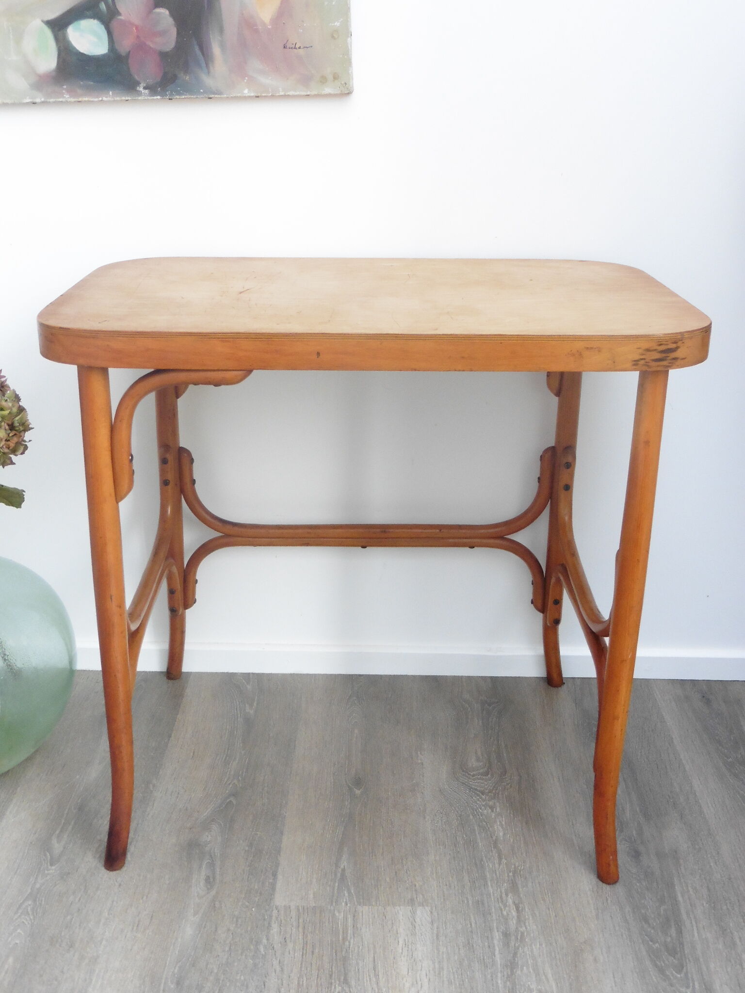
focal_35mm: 34
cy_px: 496
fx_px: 976
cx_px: 372
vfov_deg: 54.0
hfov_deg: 41.8
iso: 400
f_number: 3.7
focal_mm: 6.1
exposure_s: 1/60
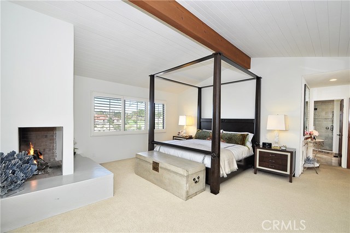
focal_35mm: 15
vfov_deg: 77.2
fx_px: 146
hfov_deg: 100.5
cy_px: 116
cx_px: 175
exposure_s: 1/25
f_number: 8
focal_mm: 10
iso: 200
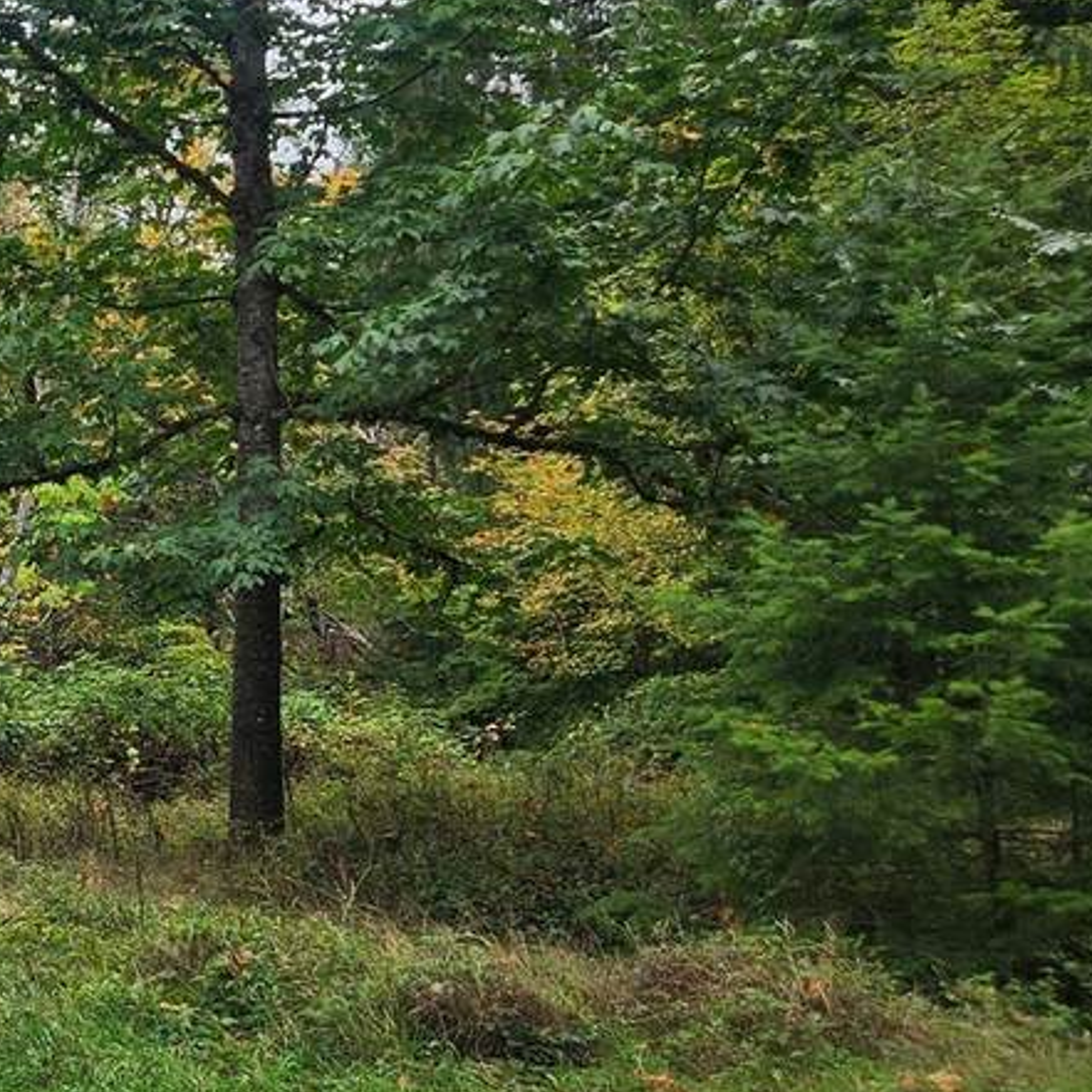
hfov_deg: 24.9
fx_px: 2106
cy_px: 324
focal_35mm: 59
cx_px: -357
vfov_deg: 28.8
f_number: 1.8
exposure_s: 1/664
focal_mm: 5.4
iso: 20
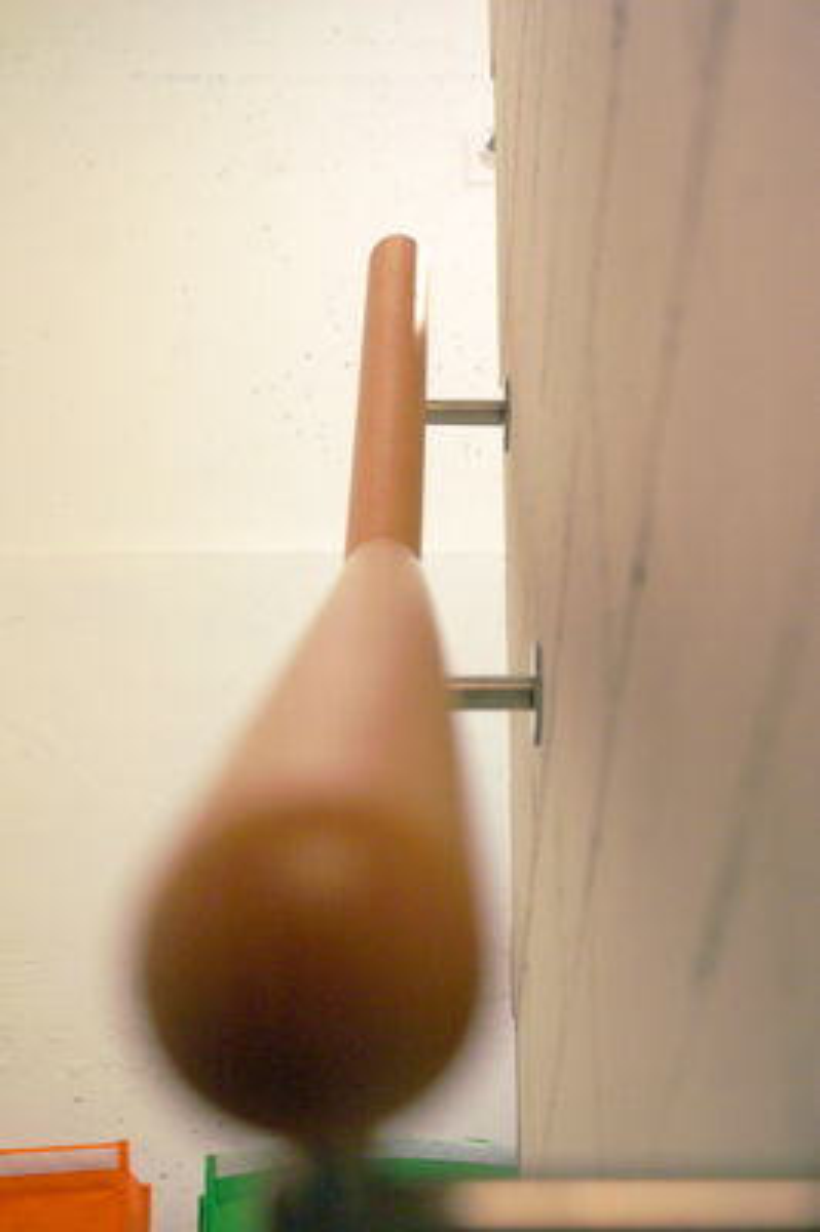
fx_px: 2310
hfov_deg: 20.1
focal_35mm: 68
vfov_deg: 29.9
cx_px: 410
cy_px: 616
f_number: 5.6
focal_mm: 45
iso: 800
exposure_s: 1/50
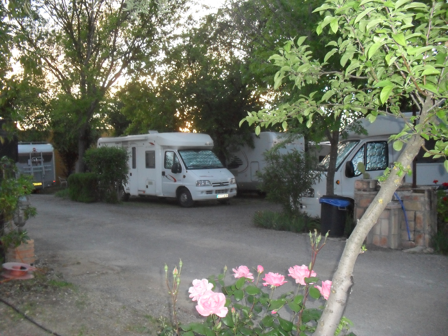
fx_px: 453
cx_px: 224
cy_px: 168
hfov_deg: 52.6
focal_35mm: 35
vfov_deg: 40.7
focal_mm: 6.3
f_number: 3.2
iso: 400
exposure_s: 1/45
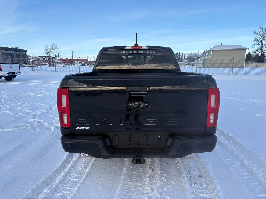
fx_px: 200
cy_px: 100
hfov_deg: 67.3
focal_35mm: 26
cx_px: 133
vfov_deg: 53.1
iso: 50
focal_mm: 5.96
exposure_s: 1/1953
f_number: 1.6
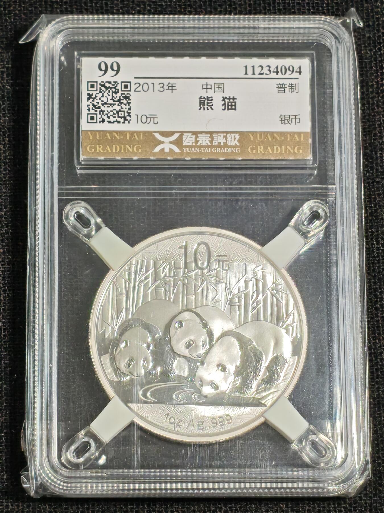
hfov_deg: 12.0
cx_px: 192
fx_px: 1819
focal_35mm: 123
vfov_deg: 16.0
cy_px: 256
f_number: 1.5
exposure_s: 1/603
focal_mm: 4.94
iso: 50
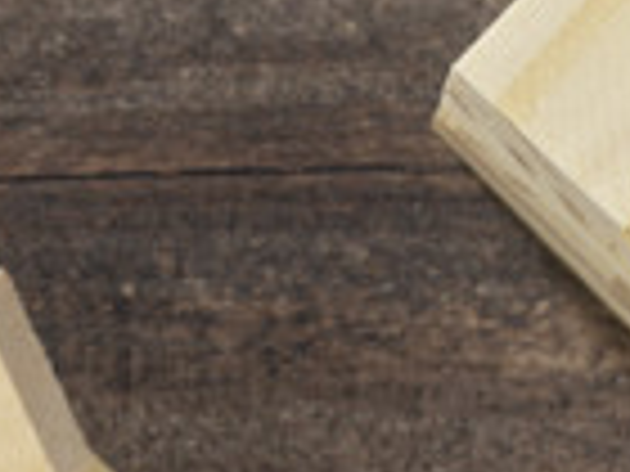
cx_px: 315
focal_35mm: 522
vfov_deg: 2.8
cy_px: -13
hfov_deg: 3.8
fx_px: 9500
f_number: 14
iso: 100
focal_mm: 85
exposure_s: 1/125
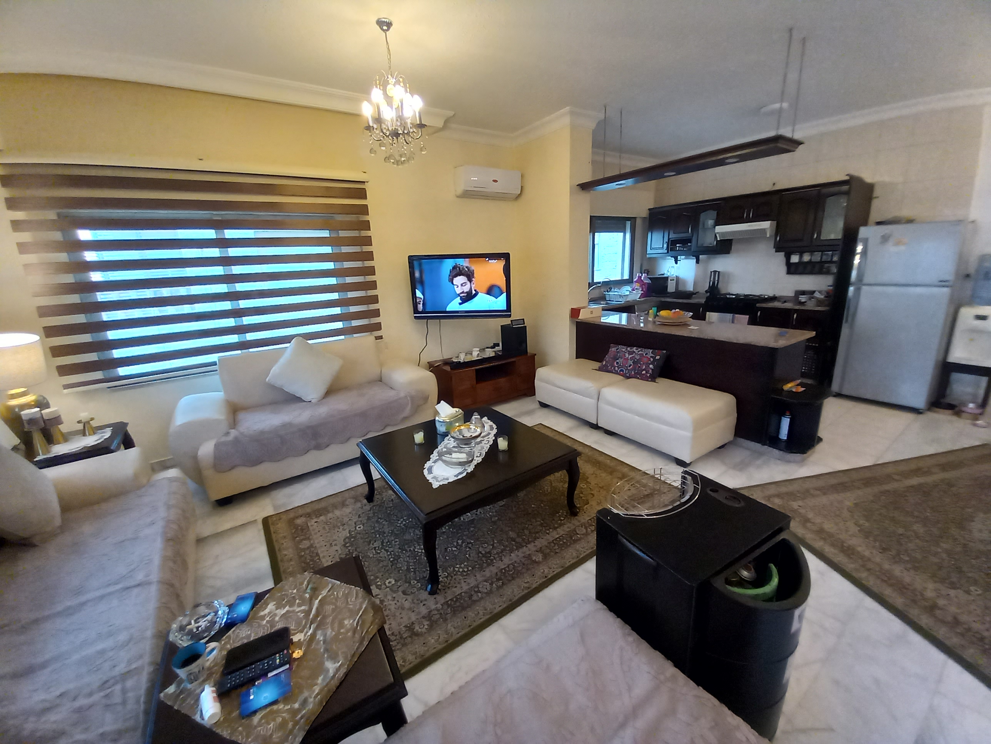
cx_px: 496
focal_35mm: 13
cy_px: 372
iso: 160
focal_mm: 1.13
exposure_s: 1/40
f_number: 2.2
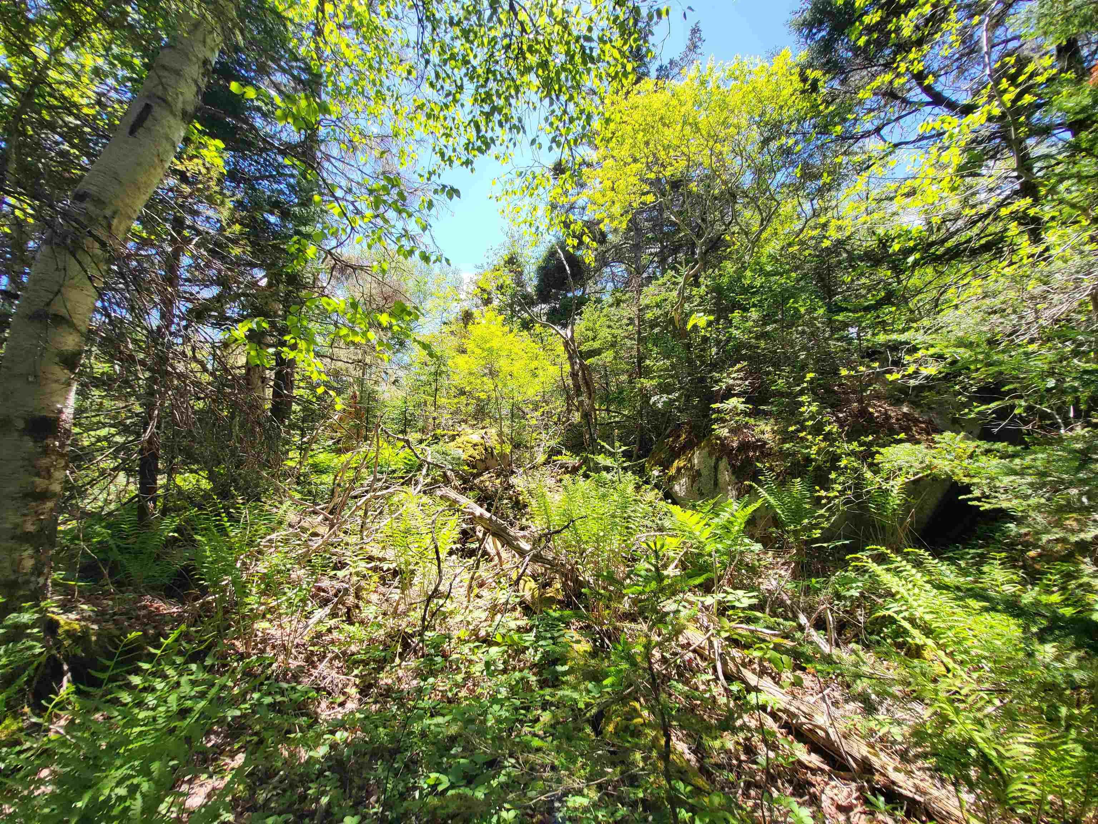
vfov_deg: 89.9
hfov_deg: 106.2
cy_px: 412
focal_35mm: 13
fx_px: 412
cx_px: 549
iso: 32
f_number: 2.2
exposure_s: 1/381
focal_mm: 1.74
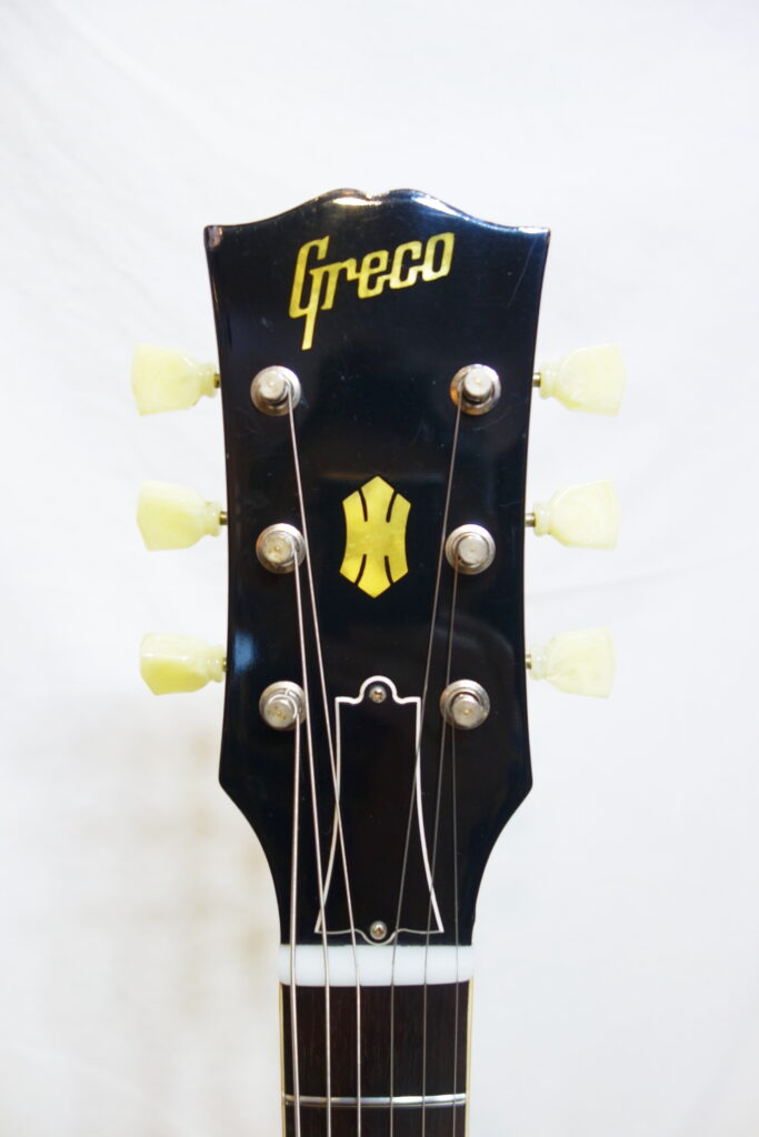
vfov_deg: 65.5
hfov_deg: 46.4
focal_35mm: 28
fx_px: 885
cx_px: 380
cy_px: 568
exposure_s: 1/30
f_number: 1.8
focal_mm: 10.4
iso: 160
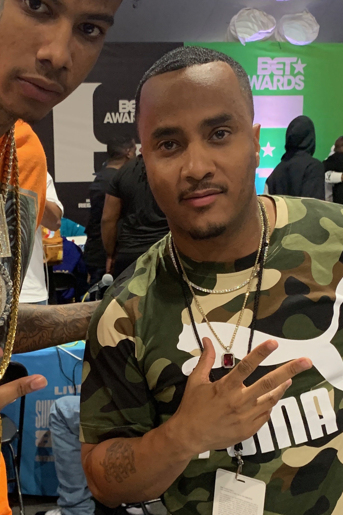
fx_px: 815
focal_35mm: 57
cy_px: 362
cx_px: 98
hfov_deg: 23.6
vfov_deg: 34.6
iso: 400
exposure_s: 1/50
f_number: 1.8
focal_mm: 4.25
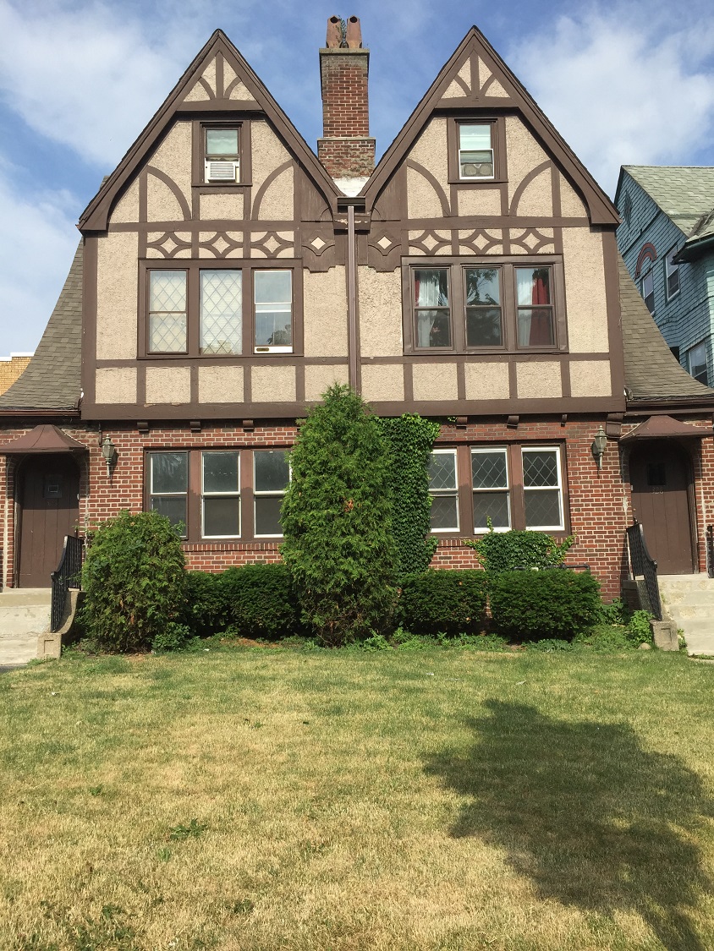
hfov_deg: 48.2
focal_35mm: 29
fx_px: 797
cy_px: 476
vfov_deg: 61.7
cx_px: 357
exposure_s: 1/1464
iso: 32
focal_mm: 4.15
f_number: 2.2
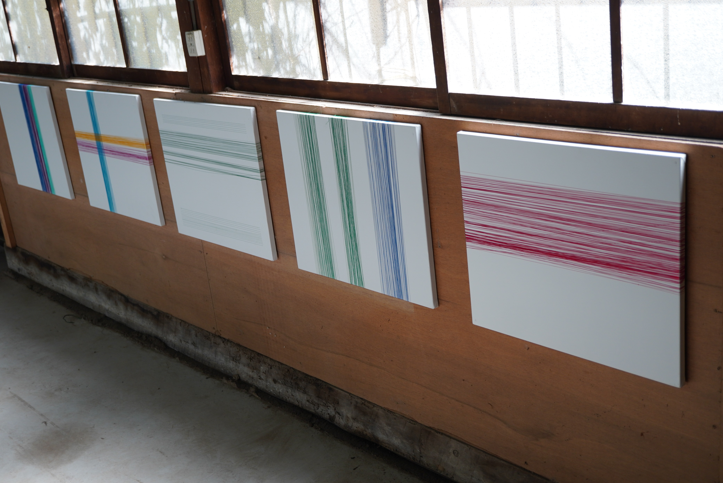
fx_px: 924
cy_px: 242
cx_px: 355
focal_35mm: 46
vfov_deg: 29.3
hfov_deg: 42.7
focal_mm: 30
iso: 200
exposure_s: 1/60
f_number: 4
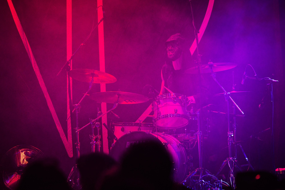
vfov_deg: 6.9
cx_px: 142
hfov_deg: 10.3
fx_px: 1583
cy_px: 95
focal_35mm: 200
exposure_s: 1/250
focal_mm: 200
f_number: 4
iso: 5000
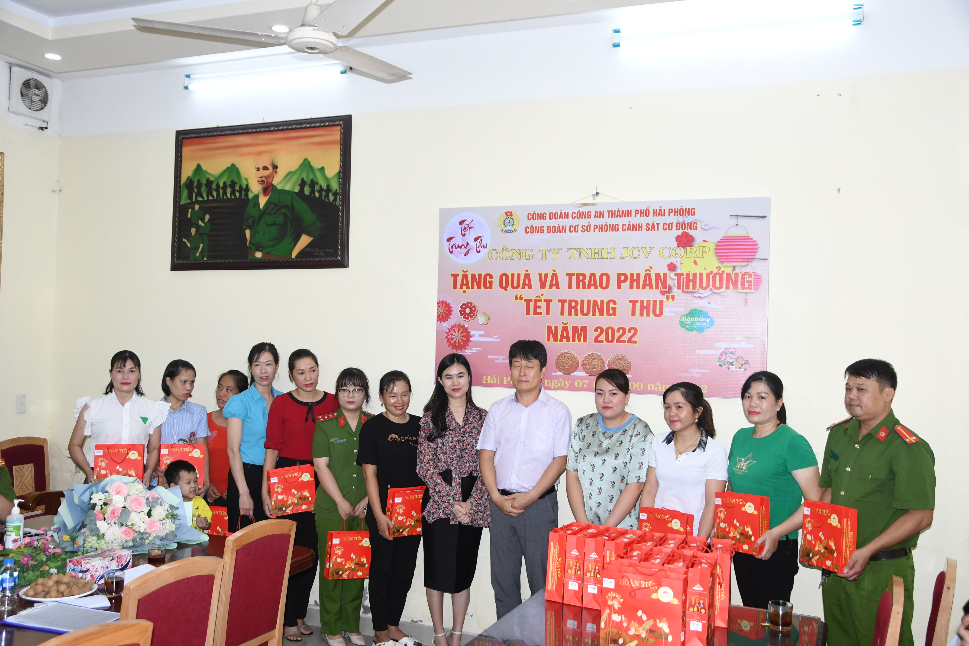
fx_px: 969
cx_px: 484
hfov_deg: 53.1
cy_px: 323
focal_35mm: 36
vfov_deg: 36.9
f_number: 5
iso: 1000
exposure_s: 1/200
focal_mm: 24
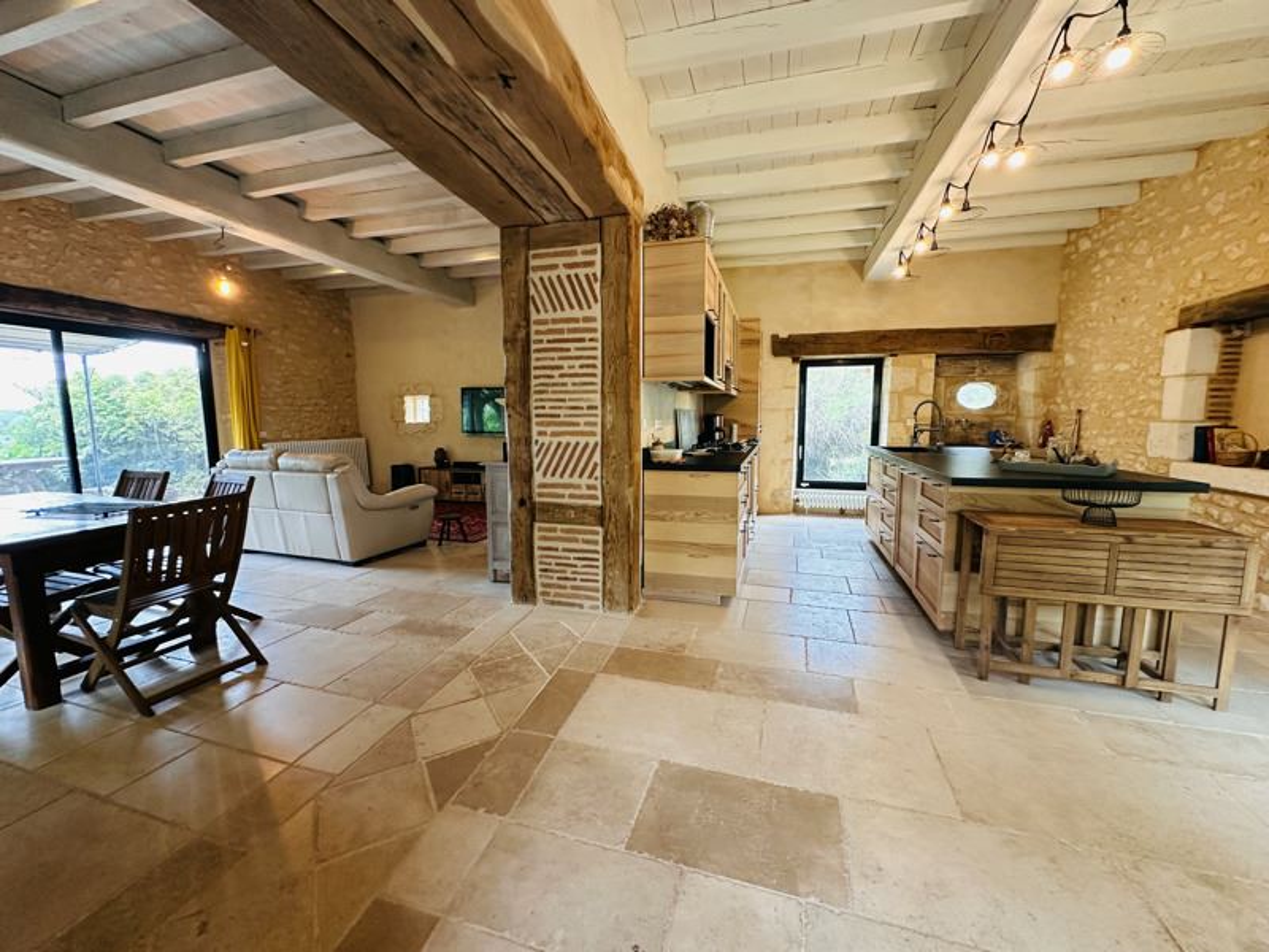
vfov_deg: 85.7
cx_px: 634
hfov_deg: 102.1
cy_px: 476
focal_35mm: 14
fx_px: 513
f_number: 2.2
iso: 320
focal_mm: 2.22
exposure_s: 1/95
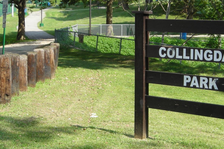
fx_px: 728
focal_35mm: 117
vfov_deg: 11.7
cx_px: 112
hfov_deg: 17.5
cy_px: 77
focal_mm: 10.8
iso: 50
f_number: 3.9
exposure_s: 1/200
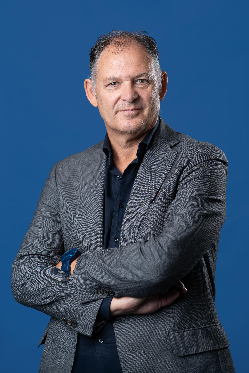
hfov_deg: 10.9
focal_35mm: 126
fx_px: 1307
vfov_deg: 16.3
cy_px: 186
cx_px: 124
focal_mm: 126
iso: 100
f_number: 5.6
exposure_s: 1/200
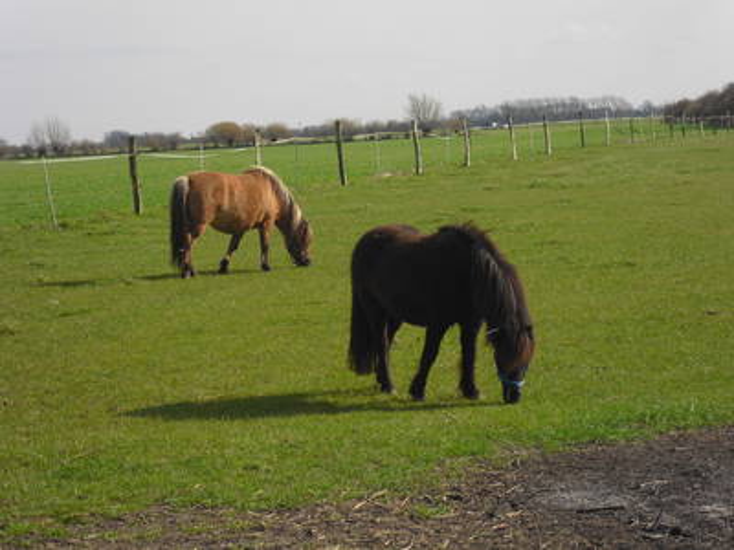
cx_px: 367
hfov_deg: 18.4
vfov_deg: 13.8
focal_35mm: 107
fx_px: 2269
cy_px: 275
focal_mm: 18.9
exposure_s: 1/250
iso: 64
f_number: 5.6
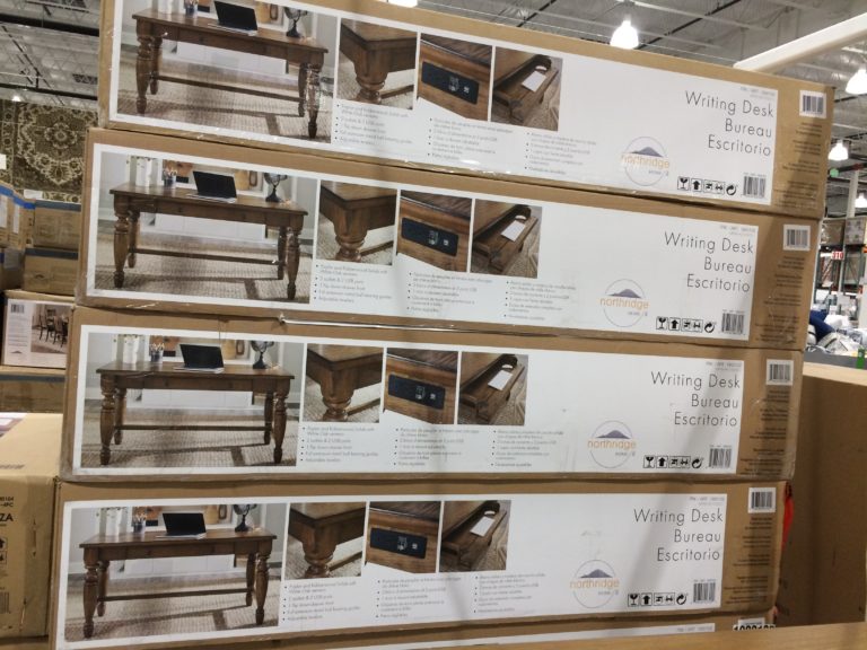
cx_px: 434
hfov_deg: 61.7
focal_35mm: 29
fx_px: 726
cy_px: 325
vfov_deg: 48.2
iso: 80
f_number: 2.2
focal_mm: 4.15
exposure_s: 1/33
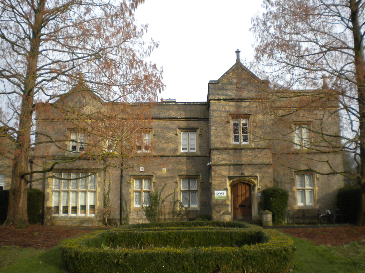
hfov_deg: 52.6
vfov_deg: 40.7
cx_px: 182
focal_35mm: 35
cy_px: 136
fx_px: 369
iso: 80
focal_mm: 6.3
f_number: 4.6
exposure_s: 1/146
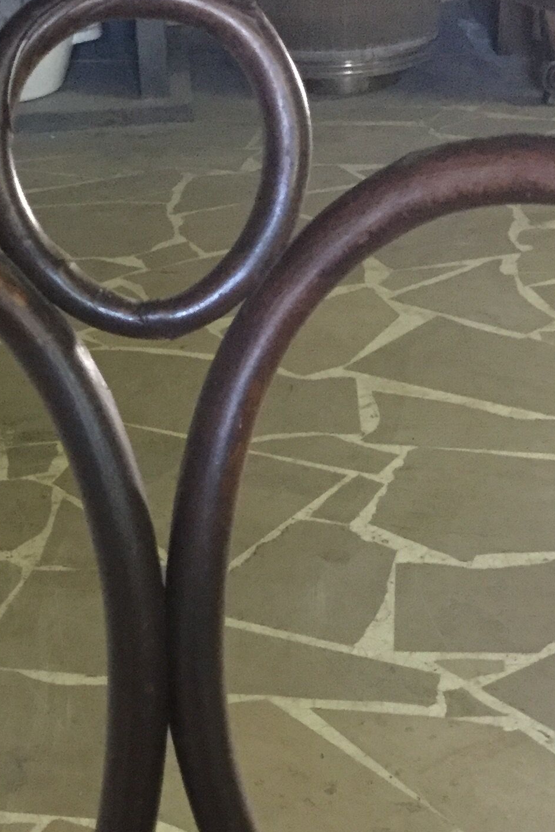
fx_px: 1711
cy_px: 661
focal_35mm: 74
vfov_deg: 26.8
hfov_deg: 18.3
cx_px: 137
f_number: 2.4
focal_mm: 3.3
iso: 640
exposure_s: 1/17
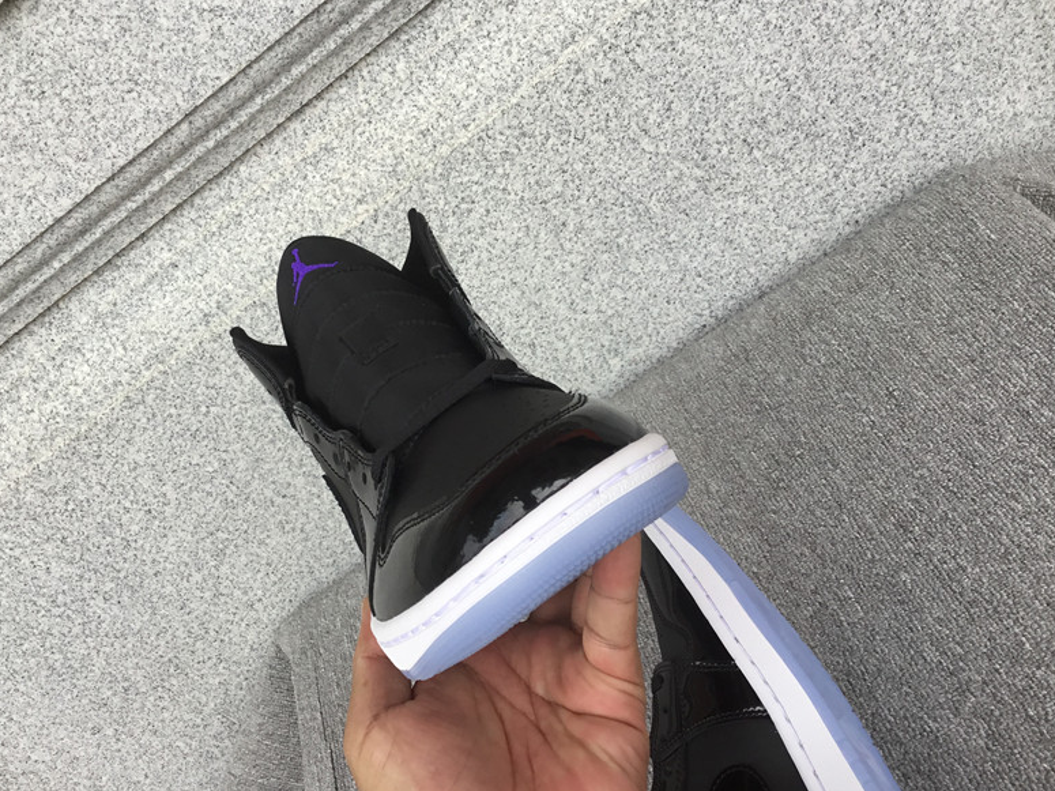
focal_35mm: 36
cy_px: 371
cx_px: 467
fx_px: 1097
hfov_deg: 51.3
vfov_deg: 39.6
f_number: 2.4
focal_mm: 3.3
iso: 25
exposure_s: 1/100
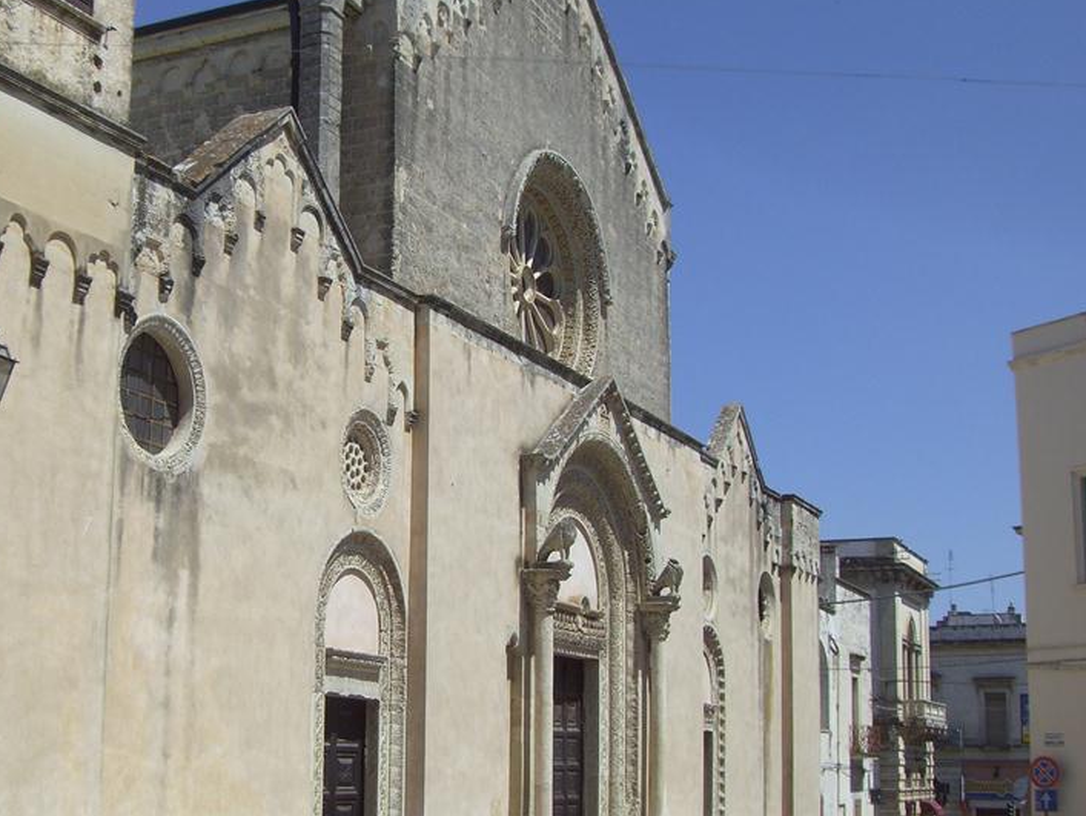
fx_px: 1726
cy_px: 449
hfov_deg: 34.6
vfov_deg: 26.6
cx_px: 376
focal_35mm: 55
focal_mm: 6.2
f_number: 4.3
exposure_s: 1/1000
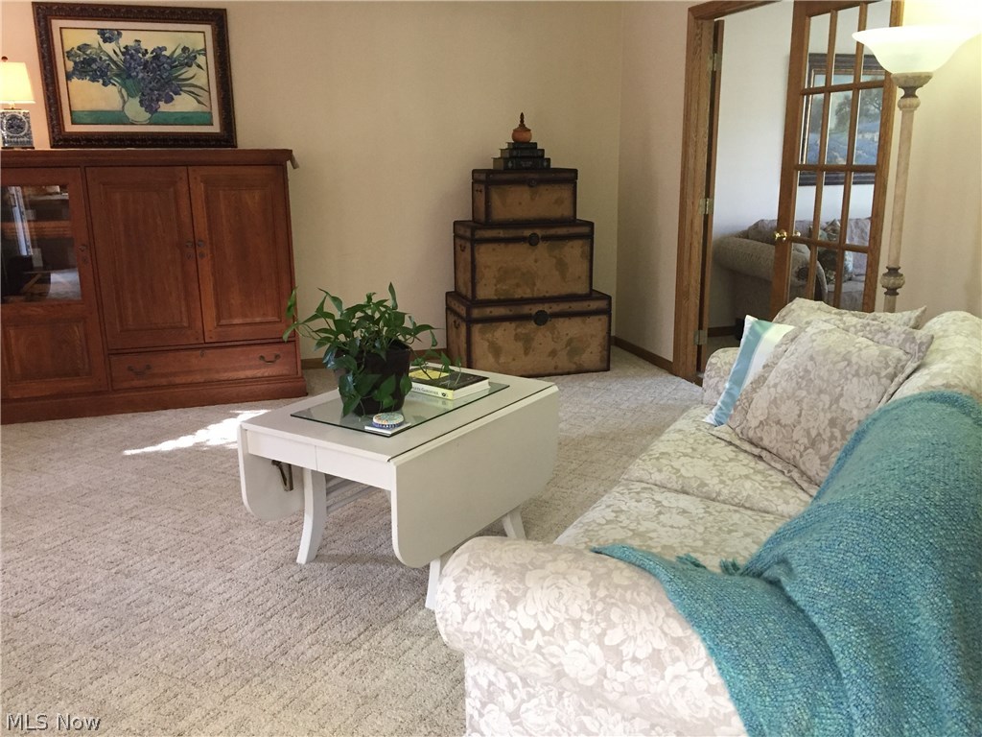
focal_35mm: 29
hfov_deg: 61.7
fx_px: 823
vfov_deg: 48.2
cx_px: 491
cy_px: 368
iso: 200
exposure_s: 1/30
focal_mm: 4.15
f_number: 2.2
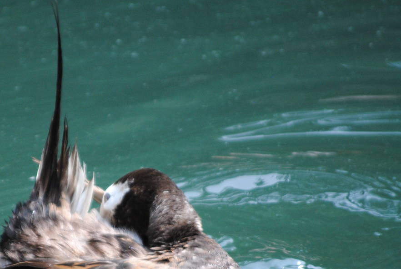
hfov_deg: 3.8
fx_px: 6069
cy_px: 212
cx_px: 109
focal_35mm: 544
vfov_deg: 2.5
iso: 400
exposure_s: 1/250
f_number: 5.6
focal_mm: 200
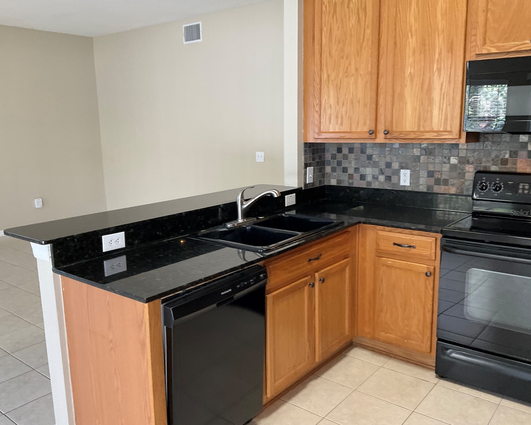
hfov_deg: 57.2
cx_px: 254
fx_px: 487
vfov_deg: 47.1
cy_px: 212
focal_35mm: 31
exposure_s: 1/60
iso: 100
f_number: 1.8
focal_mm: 3
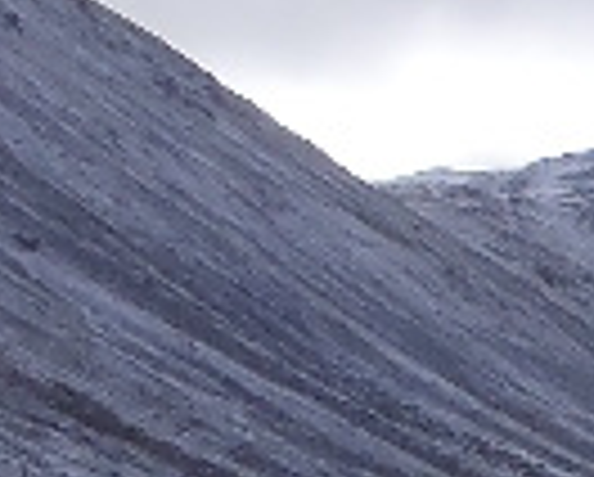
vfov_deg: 6.8
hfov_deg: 7.9
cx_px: 1539
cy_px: 814
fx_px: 3909
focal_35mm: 222
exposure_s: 1/500
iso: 80
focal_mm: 5
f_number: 5.6
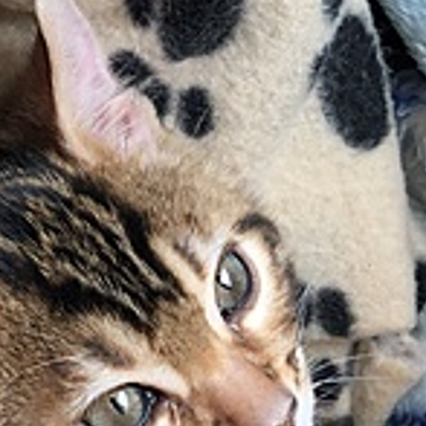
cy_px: 75
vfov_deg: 16.0
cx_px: -41
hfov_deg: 15.7
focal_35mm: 108
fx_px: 1504
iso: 64
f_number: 1.8
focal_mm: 3.99
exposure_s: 1/120
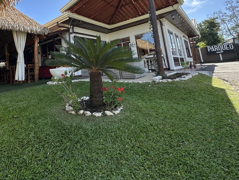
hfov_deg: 75.9
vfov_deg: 60.3
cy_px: 47
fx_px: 145
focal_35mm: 21
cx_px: 75
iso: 40
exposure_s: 1/527
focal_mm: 2.22
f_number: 2.2
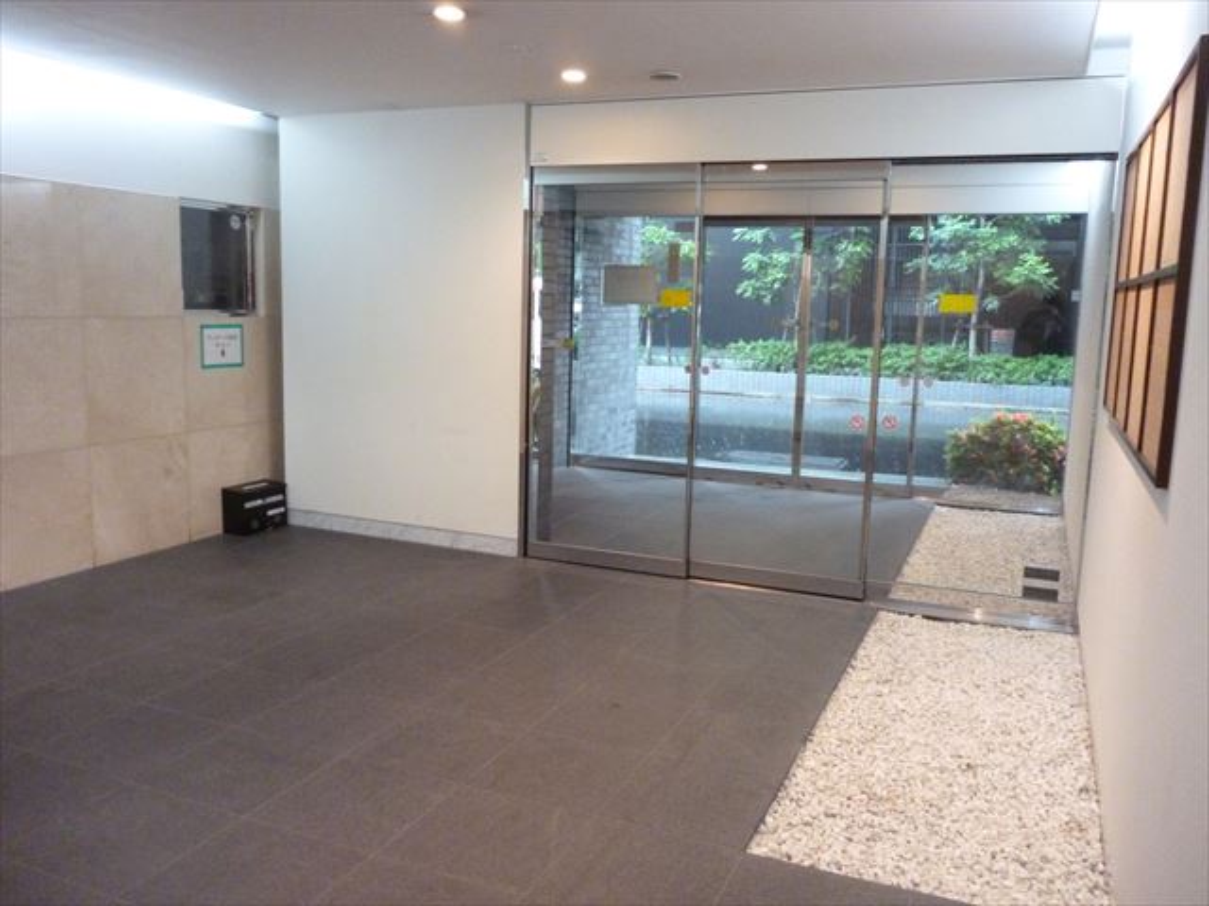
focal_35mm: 28
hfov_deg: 63.4
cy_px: 453
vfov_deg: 49.7
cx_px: 604
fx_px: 978
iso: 800
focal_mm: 5
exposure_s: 1/20
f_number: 3.1
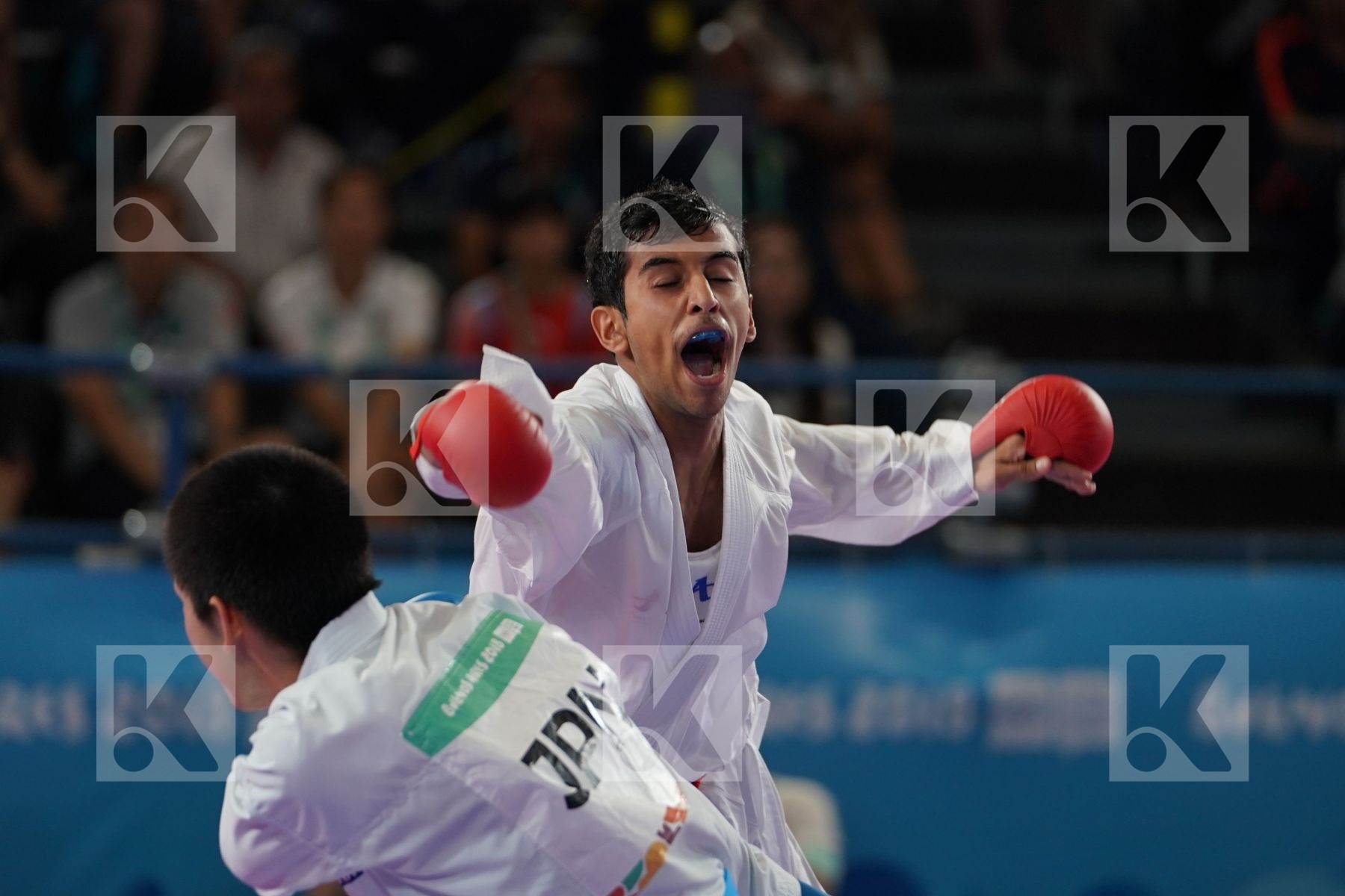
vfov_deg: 5.1
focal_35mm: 271
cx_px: 672
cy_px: 448
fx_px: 10124
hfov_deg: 7.6
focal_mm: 181
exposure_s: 1/800
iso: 1000
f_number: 2.8
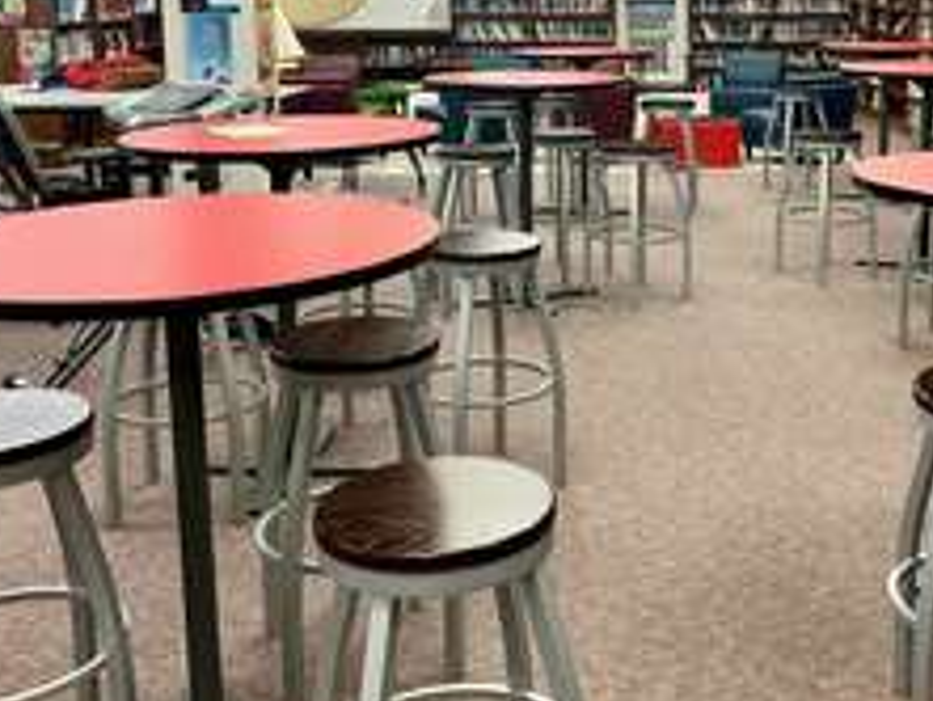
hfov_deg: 39.8
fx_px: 1267
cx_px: 642
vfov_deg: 30.4
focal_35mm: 47
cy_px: 173
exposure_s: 1/60
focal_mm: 4.25
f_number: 1.8
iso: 160
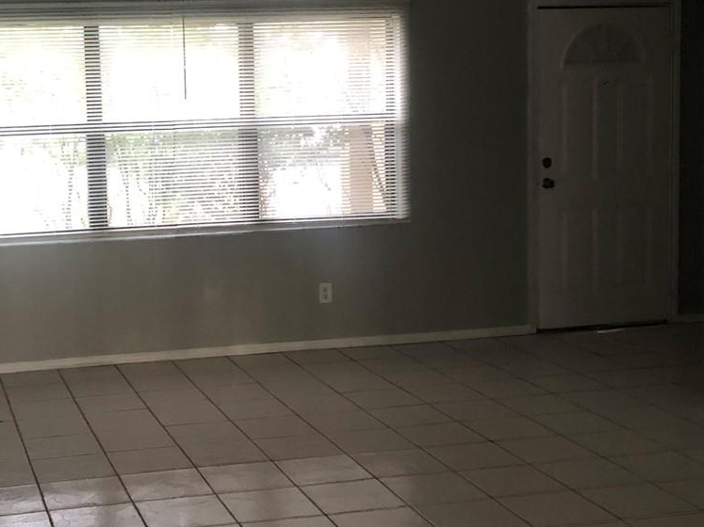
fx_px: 1220
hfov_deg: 31.6
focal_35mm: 60
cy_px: 185
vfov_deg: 24.3
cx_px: 171
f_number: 1.8
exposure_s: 1/11
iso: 100
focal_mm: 3.99
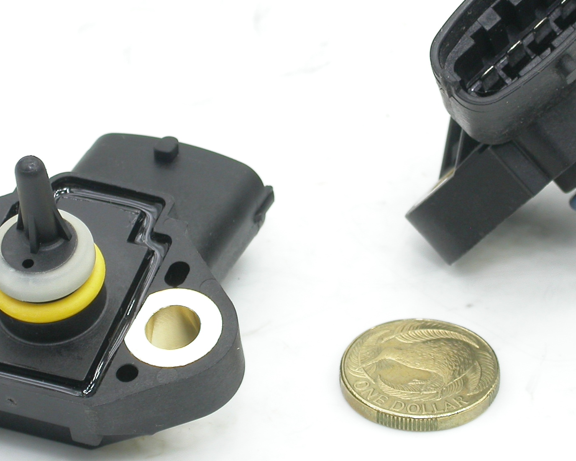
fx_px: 4228
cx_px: 297
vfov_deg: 6.2
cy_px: 226
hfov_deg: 7.8
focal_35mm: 248
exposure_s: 1/34.3
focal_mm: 32
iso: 100
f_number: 5.1
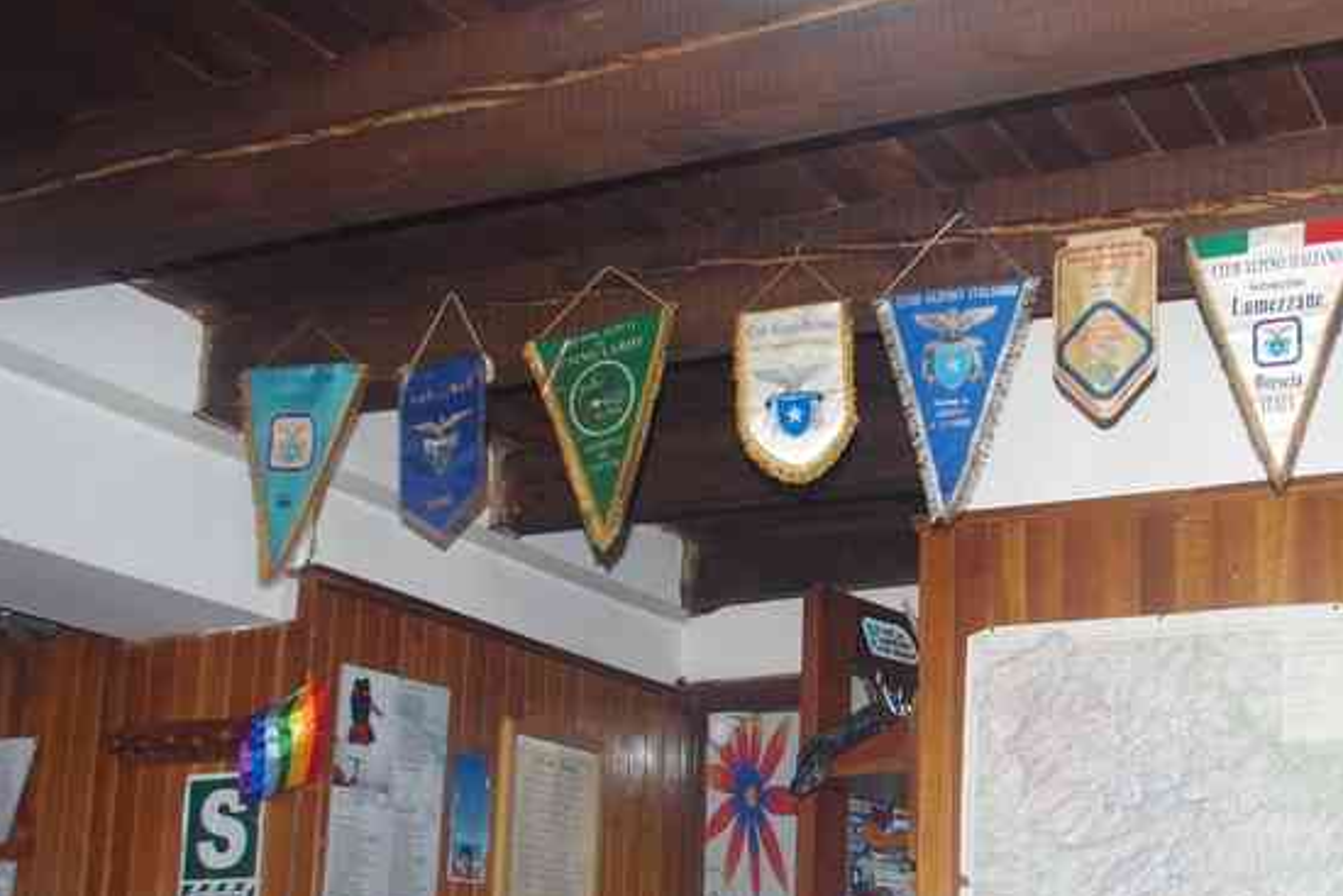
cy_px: 649
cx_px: 1081
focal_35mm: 49
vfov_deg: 27.2
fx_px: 1828
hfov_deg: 38.8
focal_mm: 18
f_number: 5
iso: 800
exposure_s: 1/50
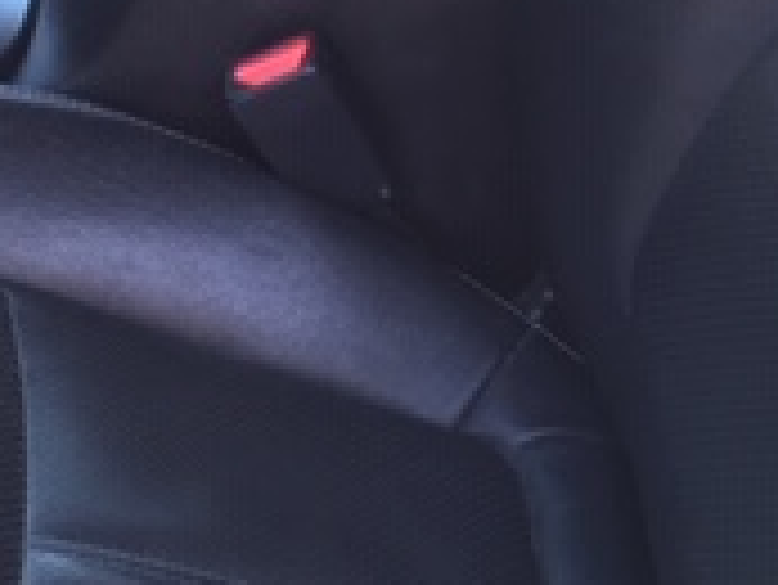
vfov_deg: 13.0
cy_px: -320
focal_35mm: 107
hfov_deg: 17.6
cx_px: -117
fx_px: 2407
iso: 40
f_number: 2.2
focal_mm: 4.15
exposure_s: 1/120
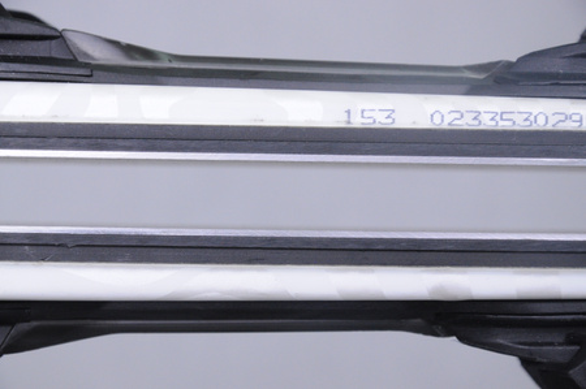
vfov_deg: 8.7
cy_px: 194
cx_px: 293
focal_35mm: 158
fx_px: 2561
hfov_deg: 13.1
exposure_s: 1/125
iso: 2000
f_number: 8
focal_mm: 105
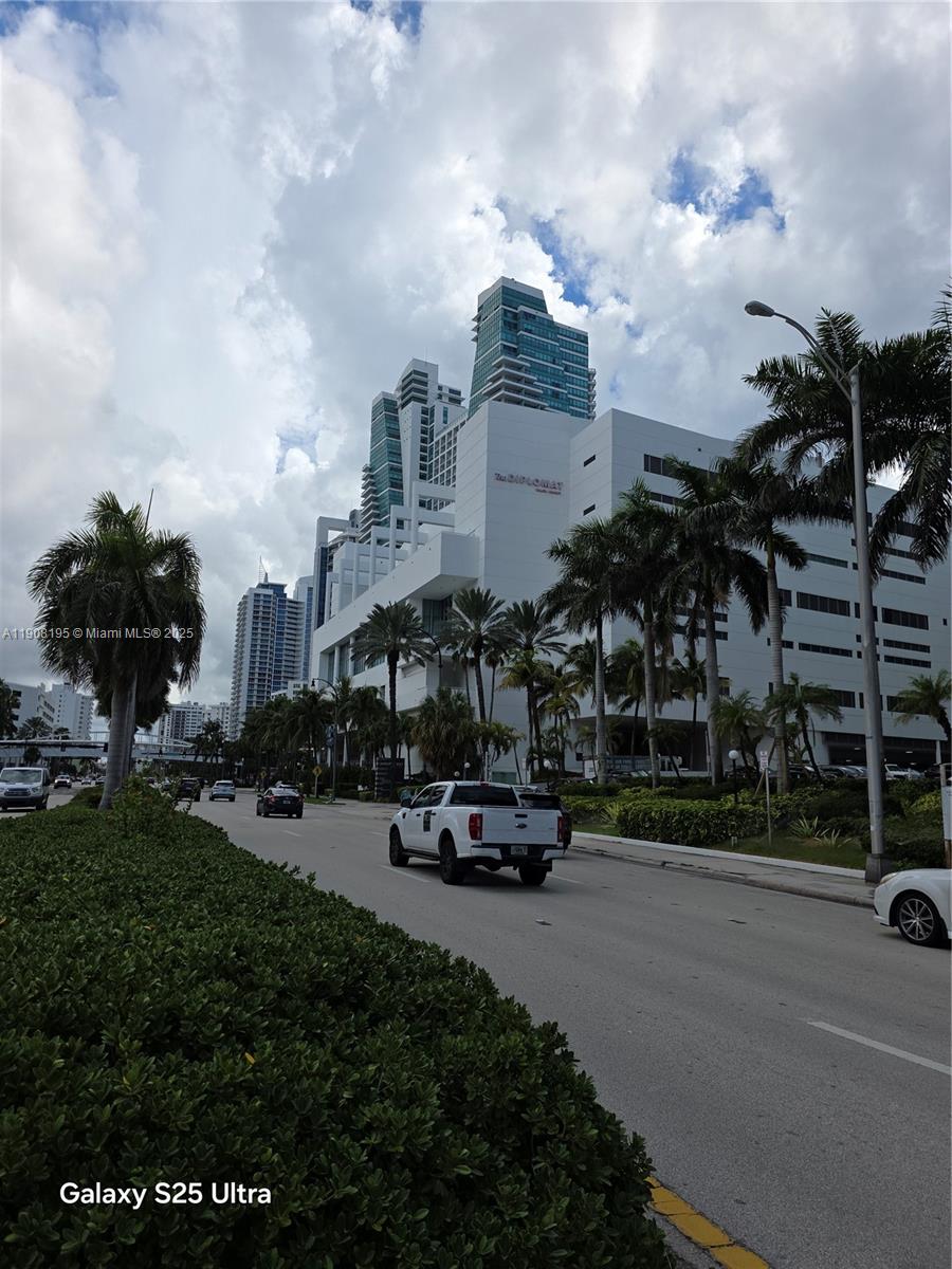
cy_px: 634
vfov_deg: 73.9
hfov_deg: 58.9
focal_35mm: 23
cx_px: 476
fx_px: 843
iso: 12
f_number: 1.7
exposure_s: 1/1314
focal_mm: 6.3
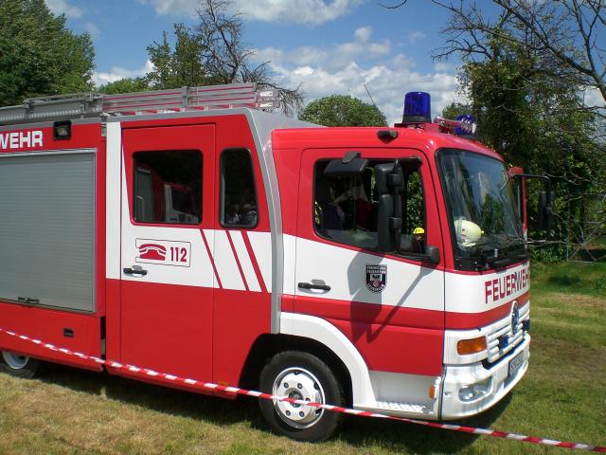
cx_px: 303
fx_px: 665
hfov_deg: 49.0
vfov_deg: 37.7
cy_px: 228
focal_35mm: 38
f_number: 4.4
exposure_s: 1/800
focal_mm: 6.3
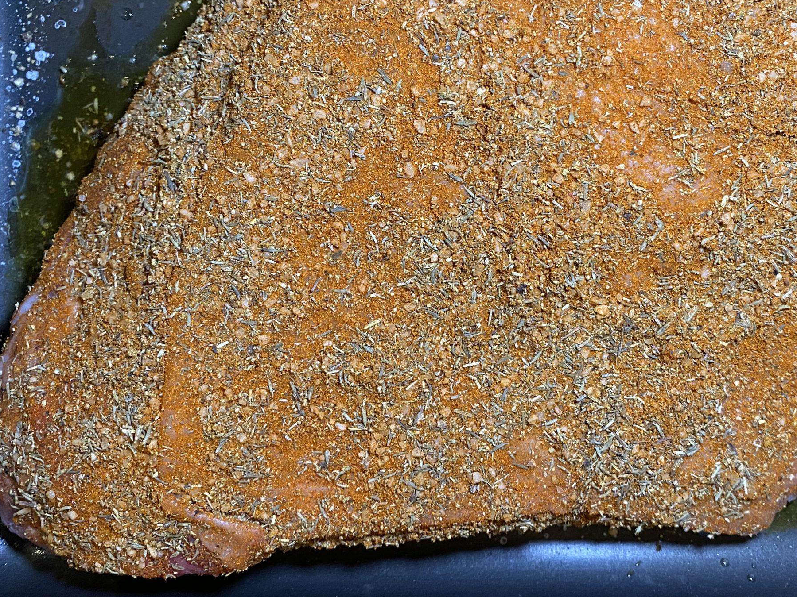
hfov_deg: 49.8
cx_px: 476
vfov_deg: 38.2
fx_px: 852
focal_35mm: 37
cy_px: 201
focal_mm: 4.25
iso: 160
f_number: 1.8
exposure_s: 1/60
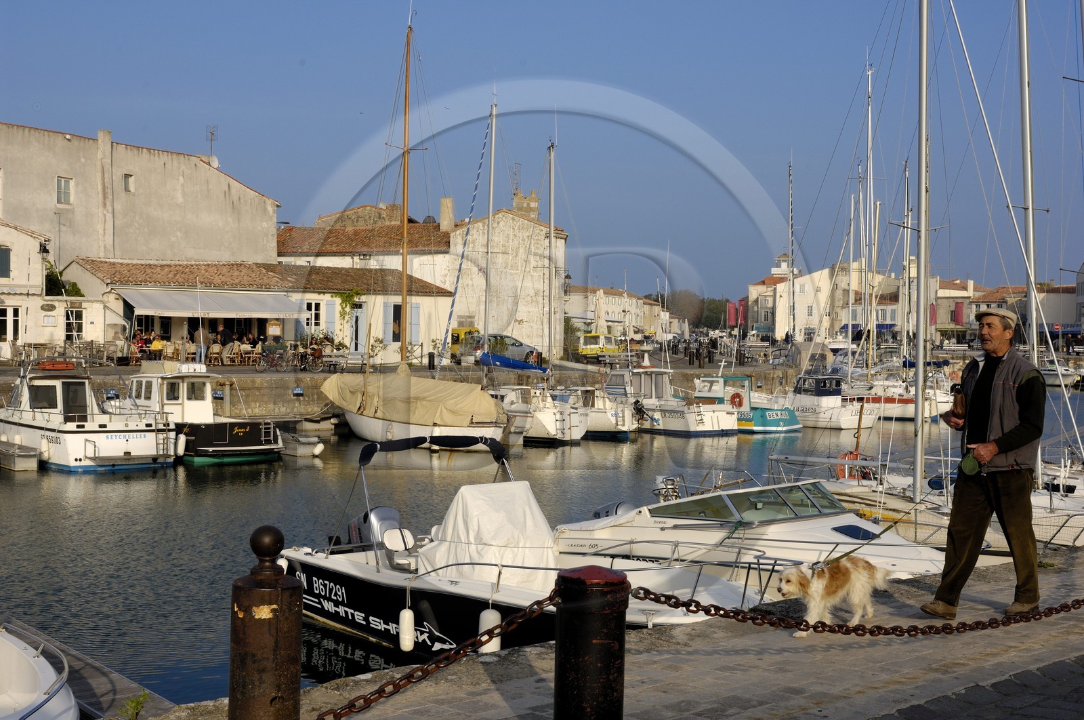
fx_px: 1263
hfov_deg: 46.5
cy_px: 360
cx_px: 542
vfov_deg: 31.8
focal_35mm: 42
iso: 100
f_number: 13
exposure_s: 1/100
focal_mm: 28
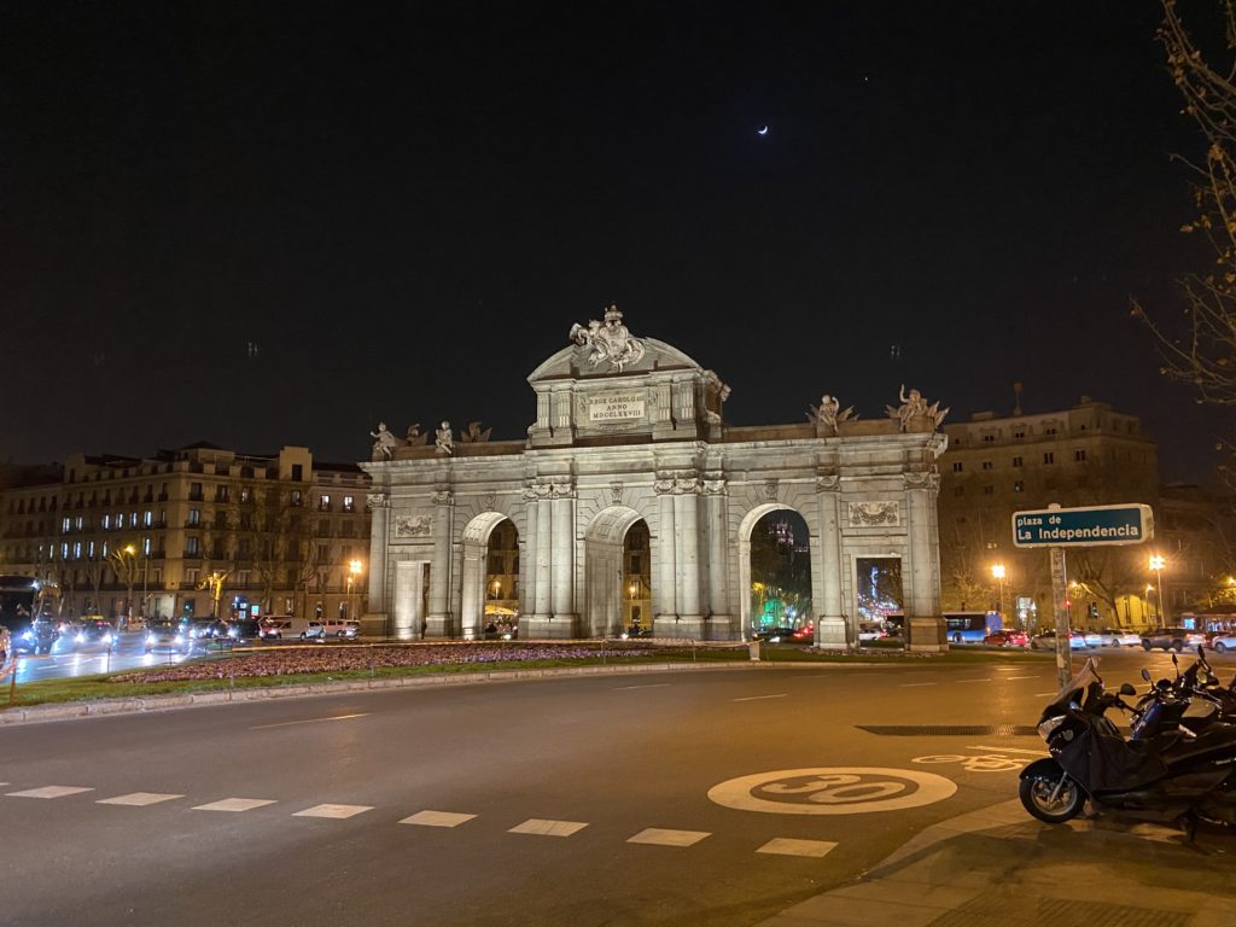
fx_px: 928
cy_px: 464
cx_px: 618
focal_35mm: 26
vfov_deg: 53.1
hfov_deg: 67.3
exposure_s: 1/33
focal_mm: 4.25
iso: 400
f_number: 1.8
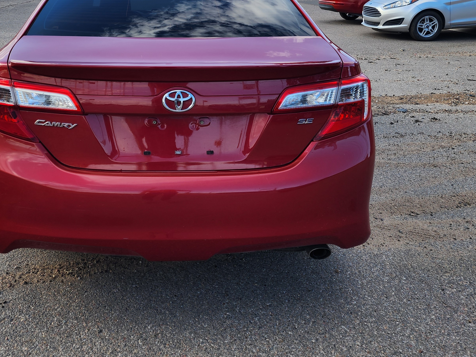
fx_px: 523
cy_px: 109
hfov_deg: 48.4
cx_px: 174
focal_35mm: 38
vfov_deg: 37.2
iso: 12
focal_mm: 6.4
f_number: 1.8
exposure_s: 1/266
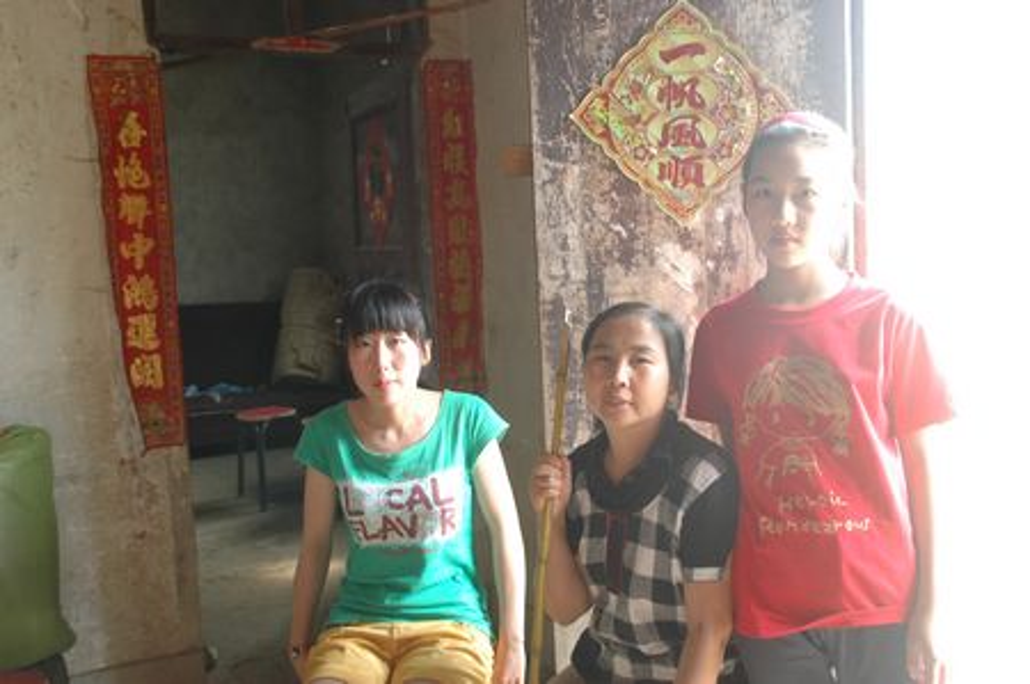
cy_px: 342
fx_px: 1072
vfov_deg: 35.4
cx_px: 515
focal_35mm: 38
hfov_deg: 51.3
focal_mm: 25
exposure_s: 1/30
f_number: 4
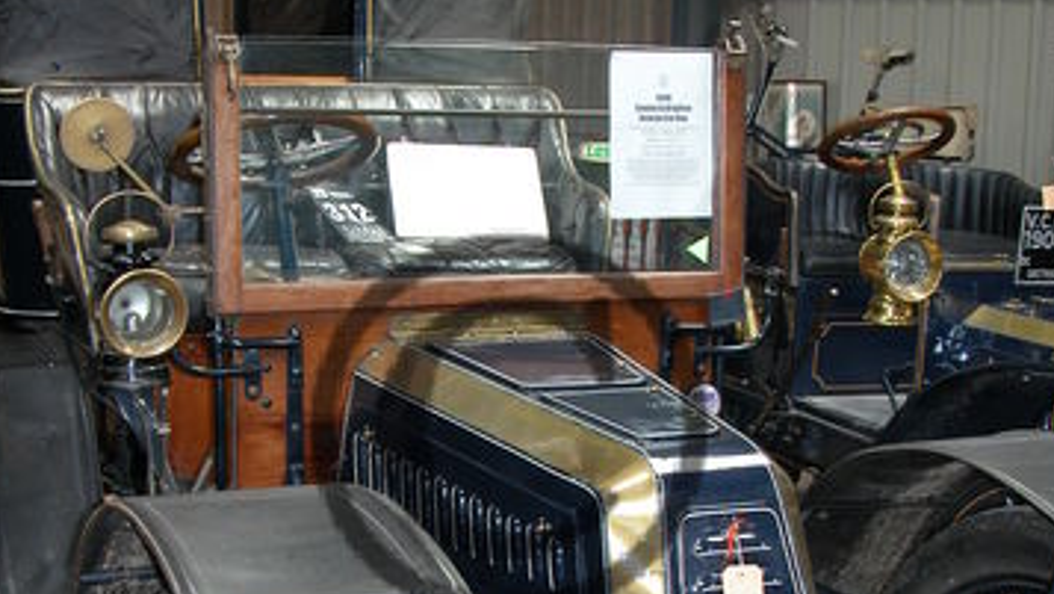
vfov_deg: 18.7
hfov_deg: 32.8
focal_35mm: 64
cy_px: 429
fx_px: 1789
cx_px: 508
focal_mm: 8.9
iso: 100
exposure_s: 1/30
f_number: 2.8
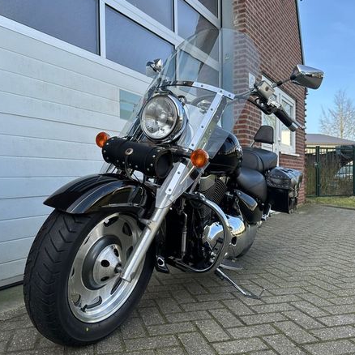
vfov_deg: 52.5
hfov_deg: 52.5
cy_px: 182
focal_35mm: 31
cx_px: 172
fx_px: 360
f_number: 1.78
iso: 80
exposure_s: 1/887
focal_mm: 6.86
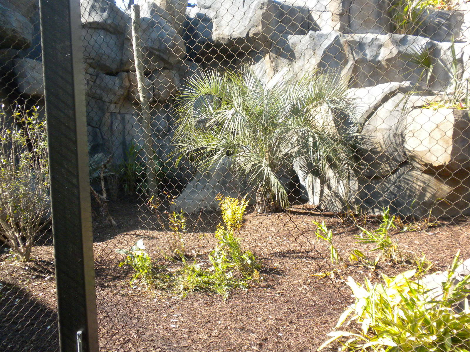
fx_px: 502
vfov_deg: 38.7
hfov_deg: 50.1
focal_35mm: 37
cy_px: 176
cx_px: 235
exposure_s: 1/511
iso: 256
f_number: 3.5
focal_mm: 6.6
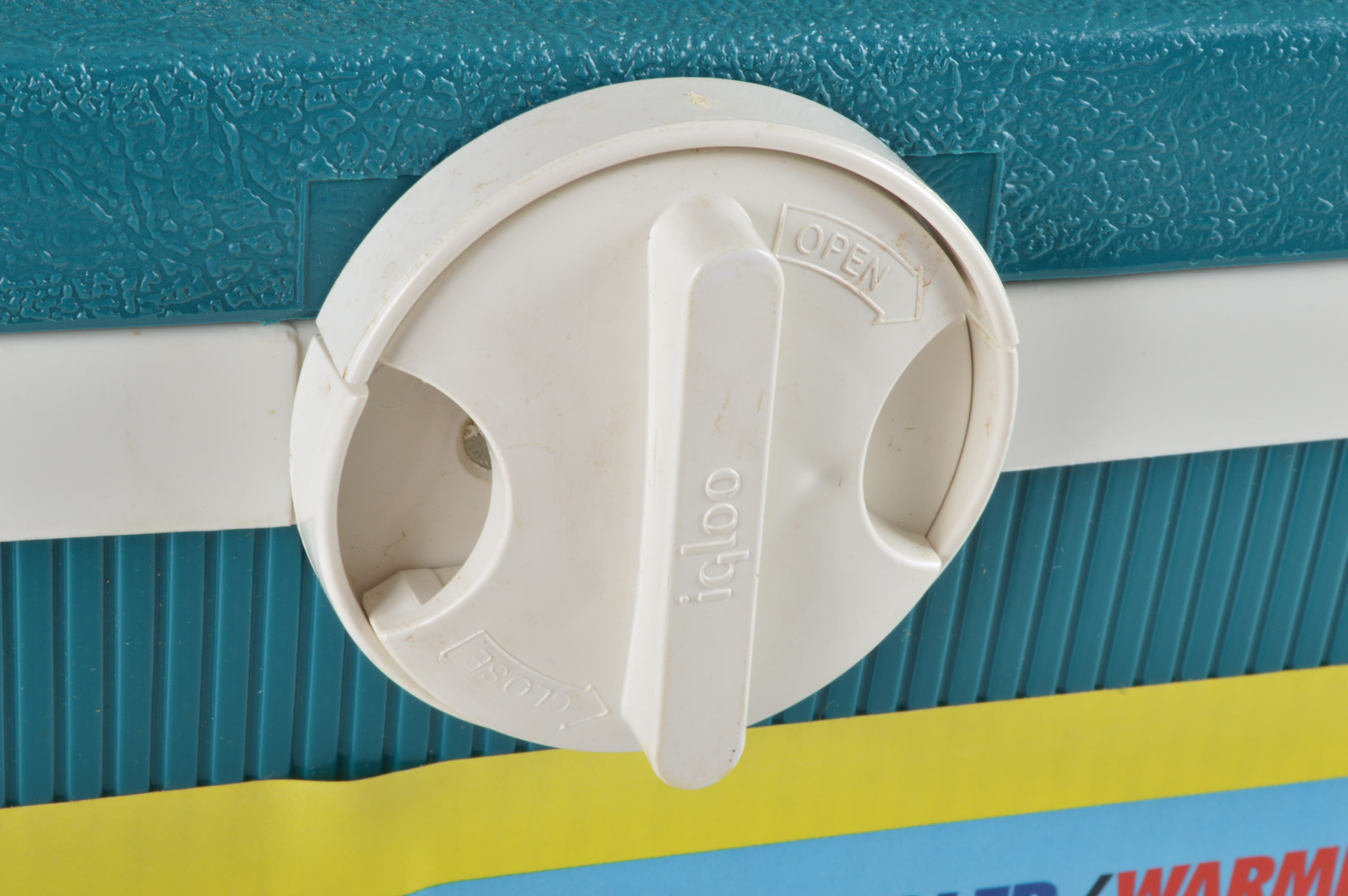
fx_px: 3086
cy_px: 448
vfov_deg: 16.5
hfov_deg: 24.6
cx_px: 674
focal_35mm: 82
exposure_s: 1/125
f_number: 22
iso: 200
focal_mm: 55
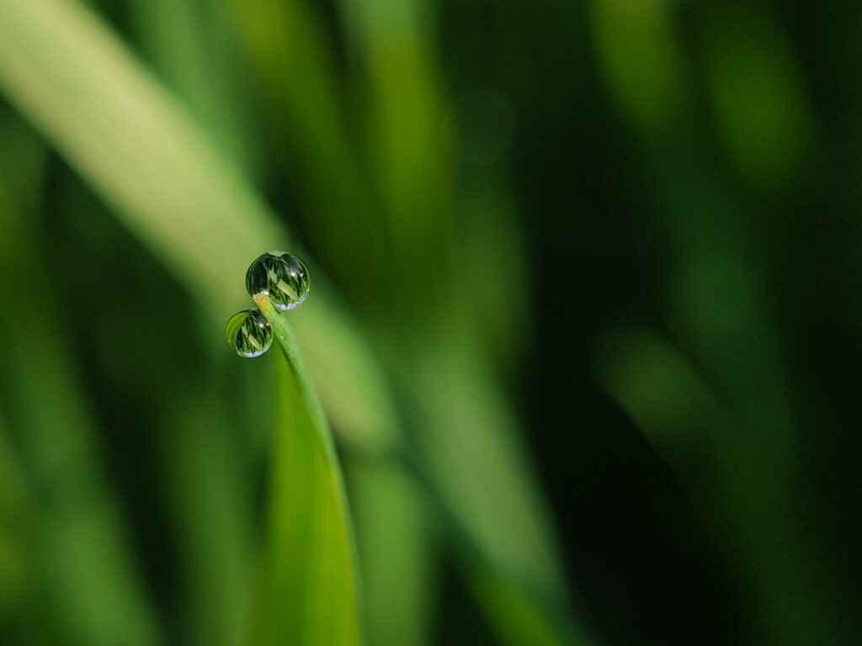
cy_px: 323
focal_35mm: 26
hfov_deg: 67.3
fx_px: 647
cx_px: 431
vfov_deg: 53.1
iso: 100
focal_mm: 4.74
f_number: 1.79
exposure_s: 1/400
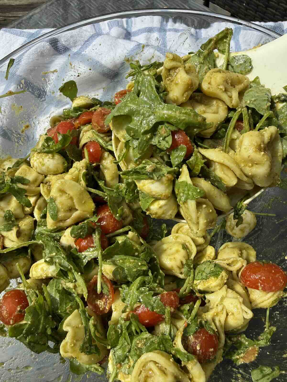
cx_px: 144
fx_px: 265
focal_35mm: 24
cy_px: 191
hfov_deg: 56.8
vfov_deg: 71.6
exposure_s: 1/1724
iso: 40
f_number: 2.2
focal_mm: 2.22
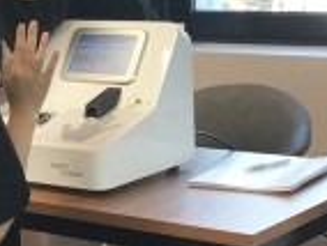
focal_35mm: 126
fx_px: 1192
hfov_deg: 15.3
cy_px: 106
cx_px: -5
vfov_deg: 11.8
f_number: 1.8
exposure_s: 1/40
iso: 25
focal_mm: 3.99
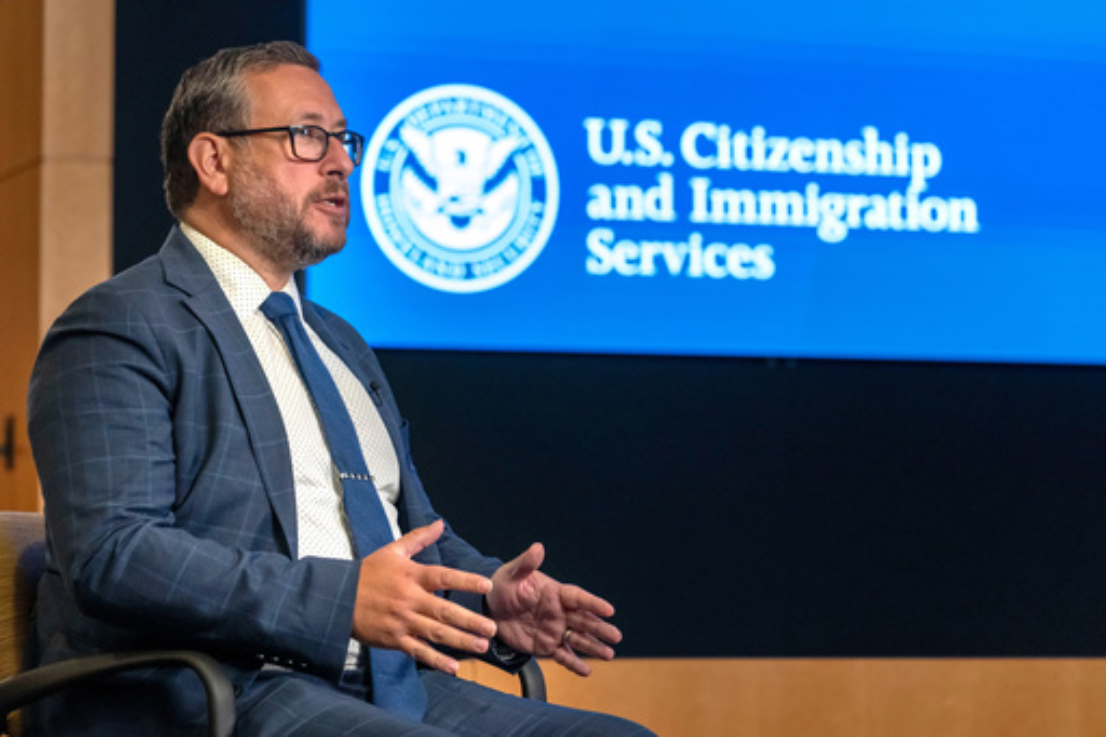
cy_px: 368
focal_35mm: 121
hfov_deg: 16.9
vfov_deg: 11.3
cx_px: 553
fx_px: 3716
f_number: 5
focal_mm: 121
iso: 5000
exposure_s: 1/320
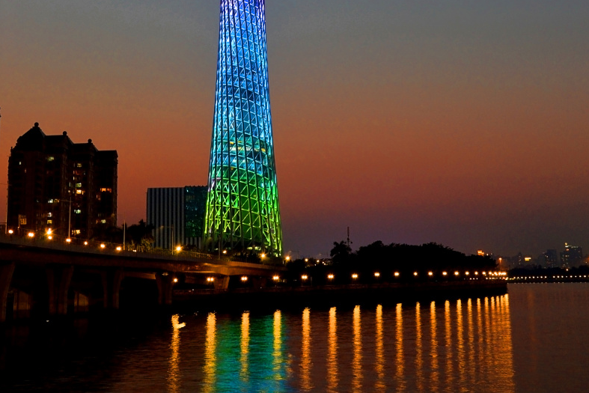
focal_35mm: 64
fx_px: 1047
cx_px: 292
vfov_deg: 20.7
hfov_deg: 31.4
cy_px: 14
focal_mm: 28
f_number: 9
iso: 400
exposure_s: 1.3
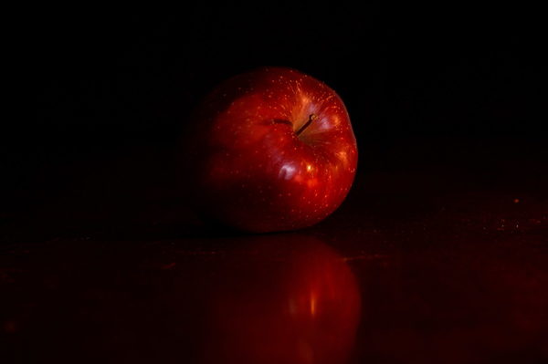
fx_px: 2395
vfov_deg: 8.7
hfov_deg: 13.1
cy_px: 182
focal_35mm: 158
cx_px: 274
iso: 400
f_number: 8
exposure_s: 2
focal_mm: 105
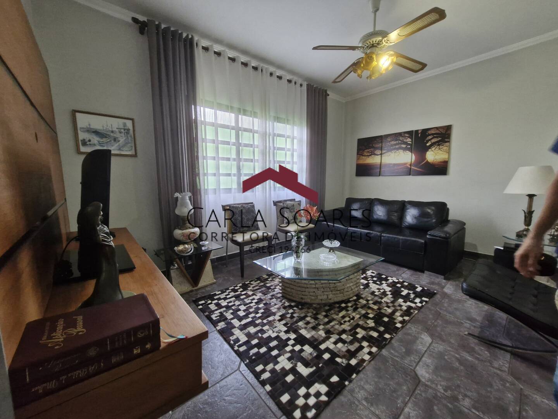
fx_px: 210
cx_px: 279
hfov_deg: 106.2
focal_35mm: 13
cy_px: 210
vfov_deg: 89.9
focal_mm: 1.74
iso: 250
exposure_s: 1/53
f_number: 2.2
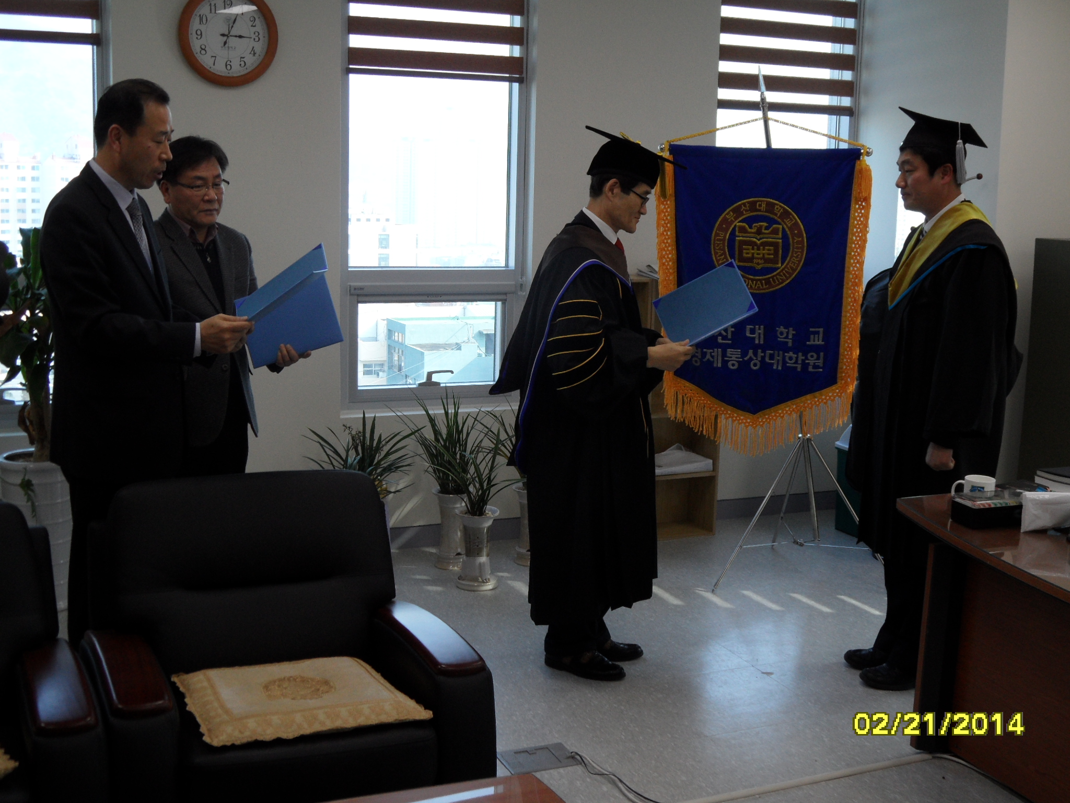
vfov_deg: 36.0
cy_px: 402
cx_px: 535
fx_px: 1236
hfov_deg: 46.8
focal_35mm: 40
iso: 100
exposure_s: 1/90
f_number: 3.6
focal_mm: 6.5
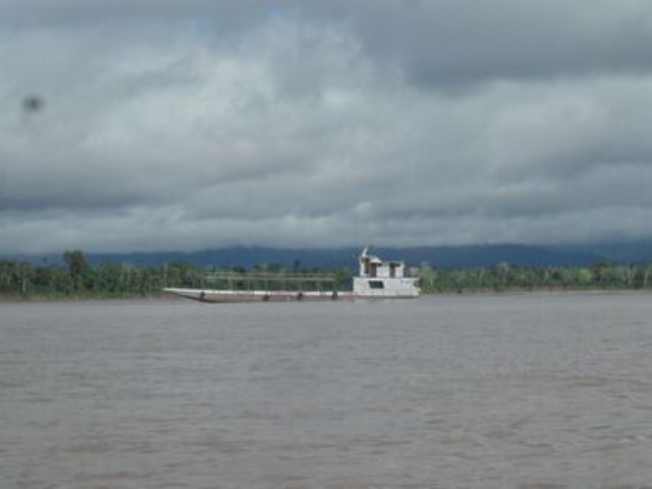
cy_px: 244
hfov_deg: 17.3
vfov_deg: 13.0
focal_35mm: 114
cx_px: 326
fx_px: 2147
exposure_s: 1/125
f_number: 15.2
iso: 80
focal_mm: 18.9
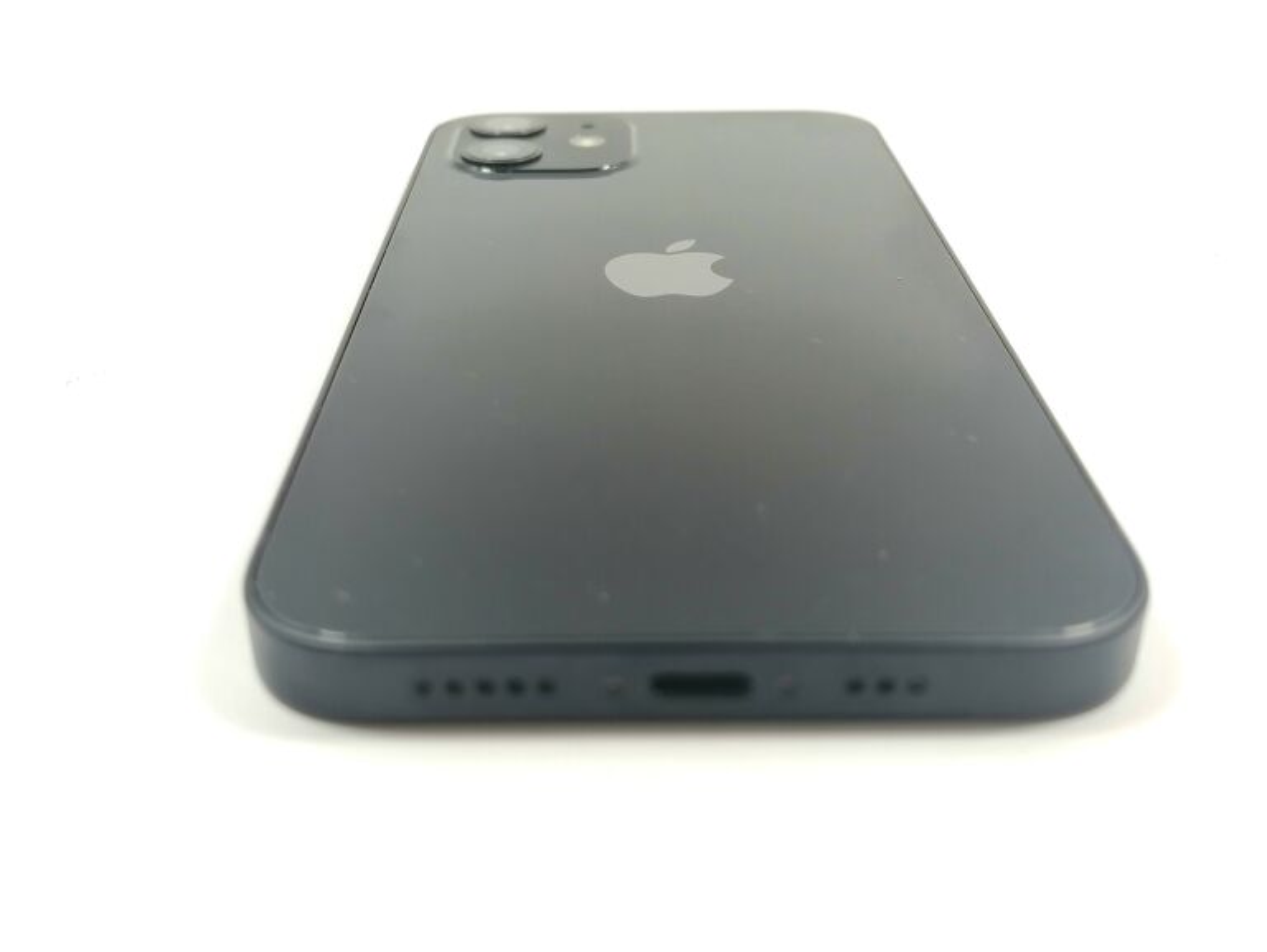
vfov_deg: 39.7
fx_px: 1318
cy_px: 476
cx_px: 634
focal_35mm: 36
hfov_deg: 51.3
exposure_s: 1/100
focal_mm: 5.3
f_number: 1.8
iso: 64
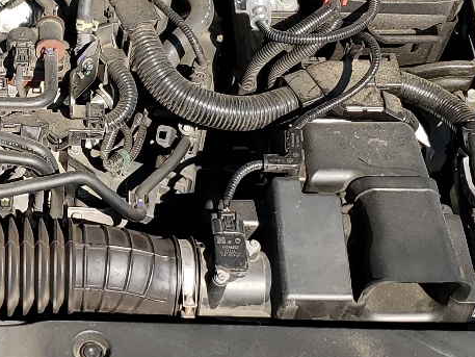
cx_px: 2
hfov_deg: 20.8
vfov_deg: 16.2
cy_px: 139
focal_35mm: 91
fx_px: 1249
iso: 50
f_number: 1.5
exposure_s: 1/2000
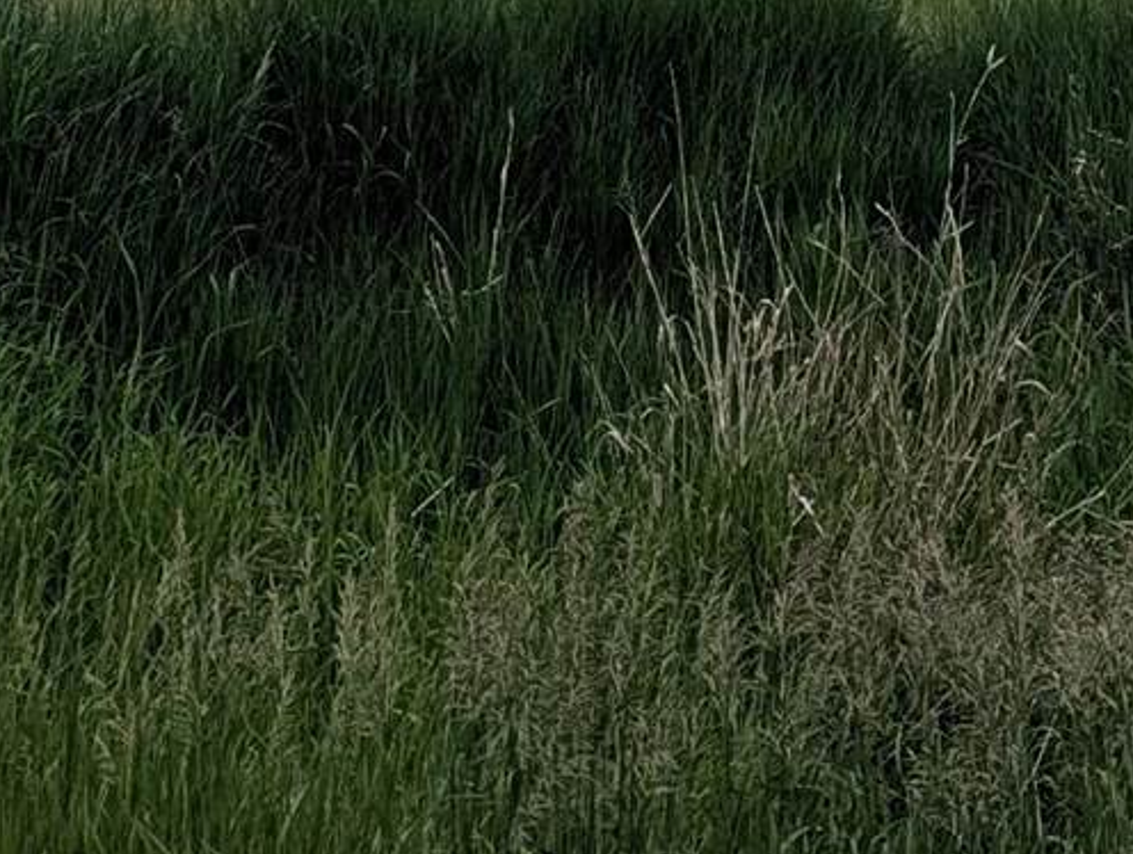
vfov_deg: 8.7
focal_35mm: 148
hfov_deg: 13.3
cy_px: -1502
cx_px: 726
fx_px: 4854
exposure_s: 1/3145
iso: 56
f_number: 1.85
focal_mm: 6.81
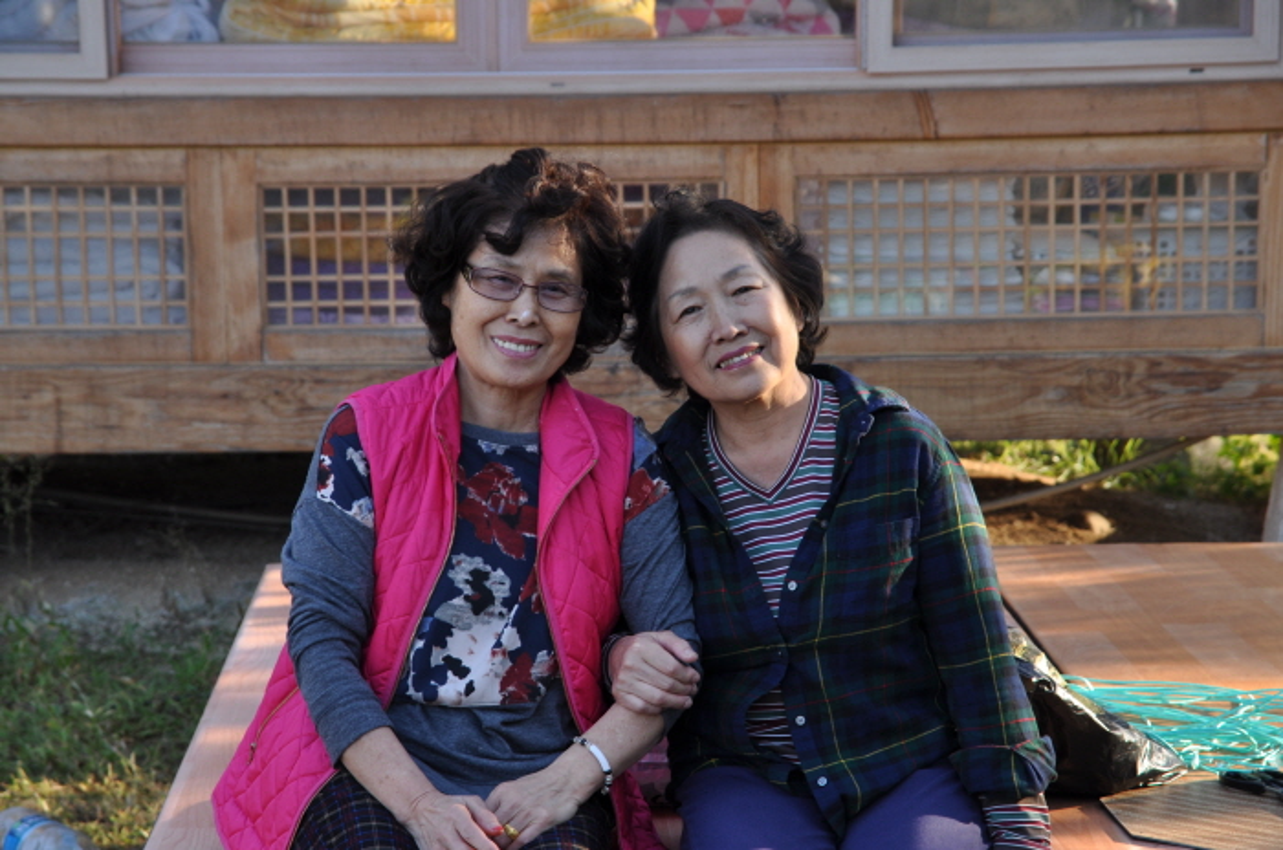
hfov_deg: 19.5
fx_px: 3735
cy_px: 425
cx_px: 642
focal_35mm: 105
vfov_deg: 13.0
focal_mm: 70
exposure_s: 1/125
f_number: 5.6
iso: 200
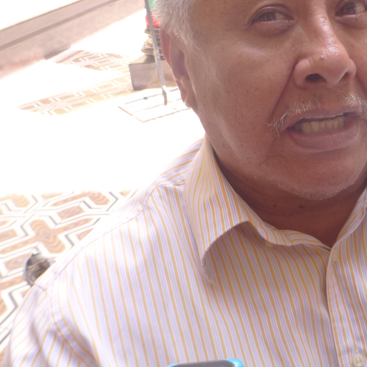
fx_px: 672
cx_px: 304
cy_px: 127
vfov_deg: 30.4
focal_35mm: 56
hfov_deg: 29.7
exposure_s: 1/100
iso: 100
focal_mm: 5.4
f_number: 3.6
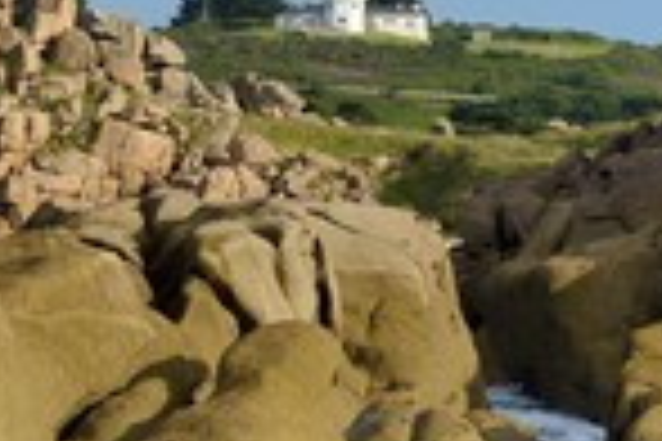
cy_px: 76
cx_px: -18
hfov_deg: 5.3
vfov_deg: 3.6
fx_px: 7079
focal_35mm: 385
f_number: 10
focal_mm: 135
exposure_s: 1/1000
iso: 400
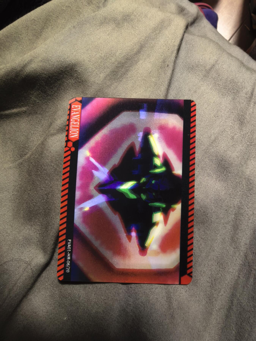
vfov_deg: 71.6
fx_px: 237
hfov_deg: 56.8
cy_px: 170
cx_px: 128
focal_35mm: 24
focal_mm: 1.95
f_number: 2.2
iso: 1250
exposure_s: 1/25
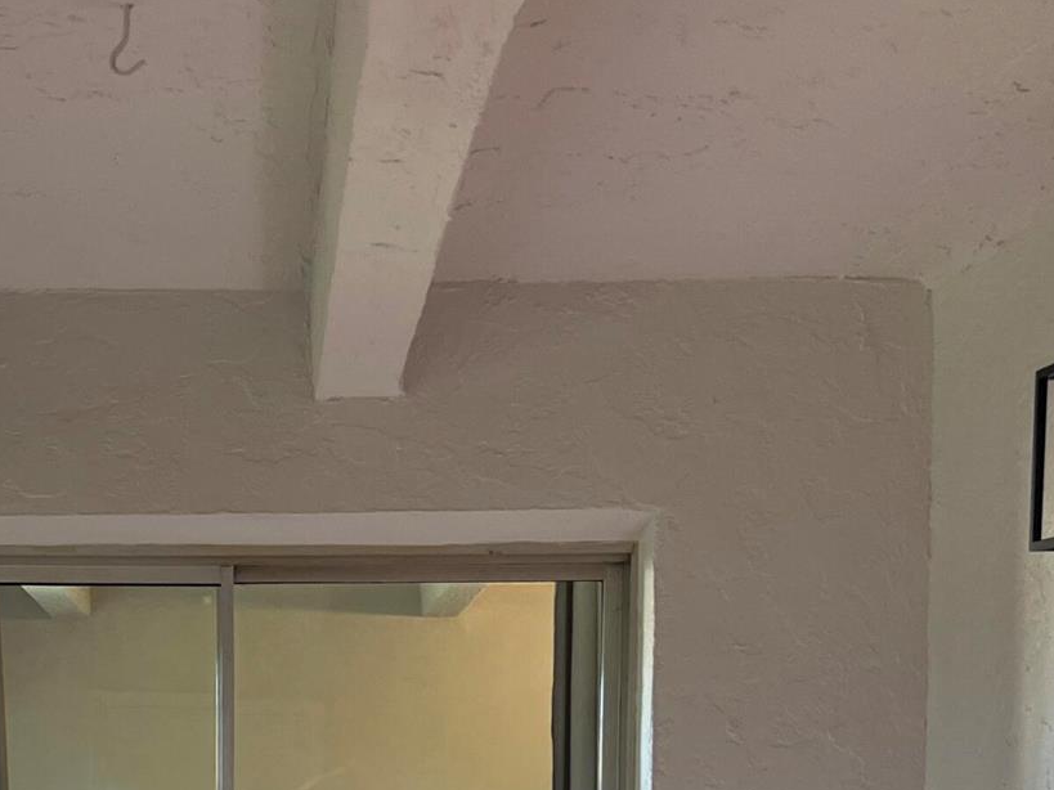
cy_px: 962
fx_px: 1979
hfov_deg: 29.2
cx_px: 221
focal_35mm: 65
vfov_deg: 21.0
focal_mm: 5.7
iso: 80
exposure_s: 1/120
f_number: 1.5
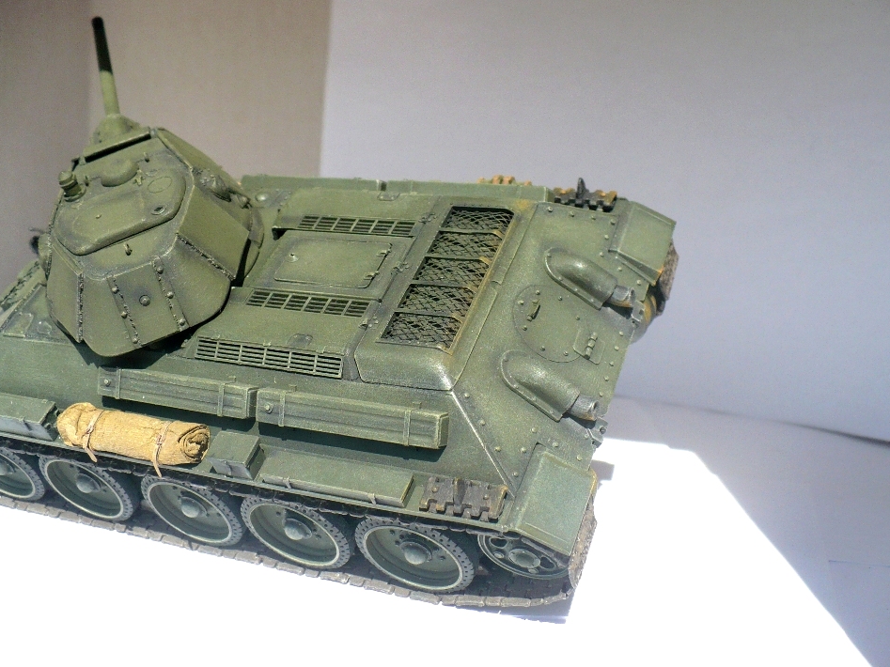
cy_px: 308
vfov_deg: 35.9
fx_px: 1028
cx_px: 468
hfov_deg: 46.8
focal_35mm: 40
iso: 100
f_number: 2.8
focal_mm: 6.1
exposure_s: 1/1300
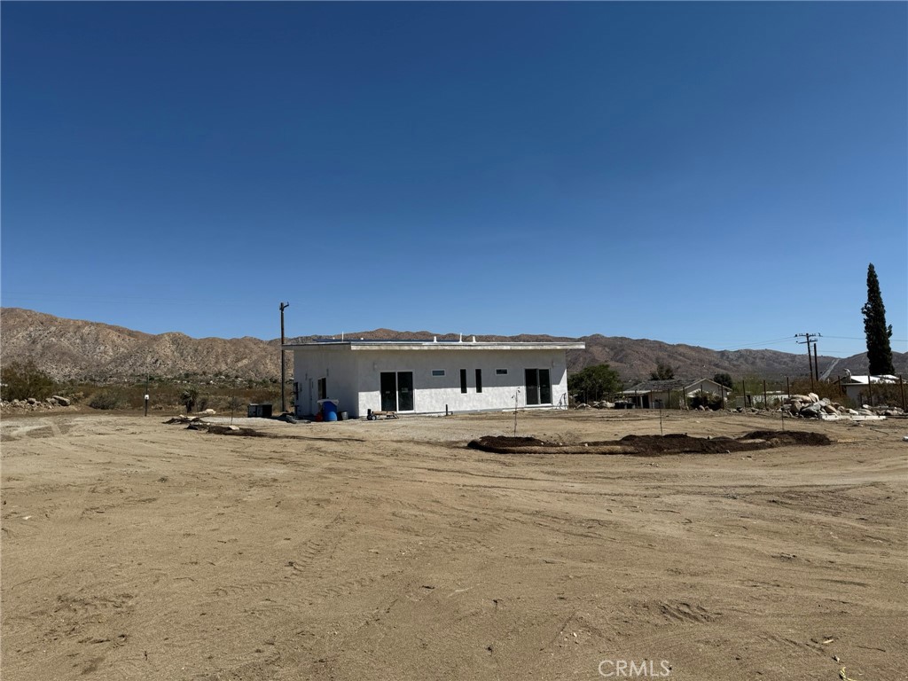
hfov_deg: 71.6
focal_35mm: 24
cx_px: 454
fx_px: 630
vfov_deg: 56.8
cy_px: 340
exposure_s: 1/8130
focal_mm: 6.76
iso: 80
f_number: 1.78
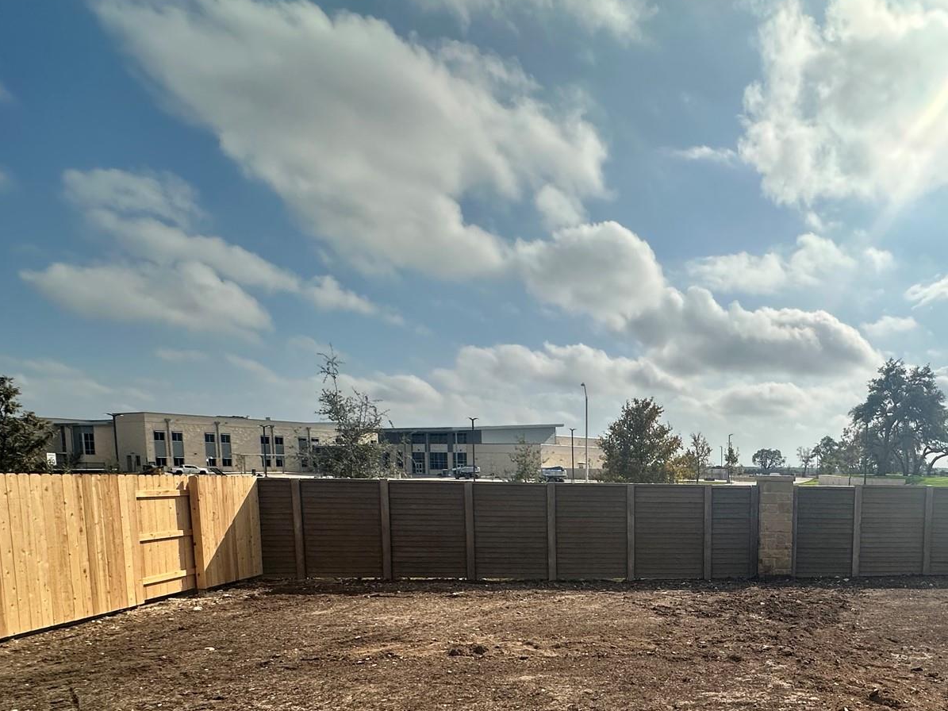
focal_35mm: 24
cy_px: 535
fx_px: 657
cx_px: 720
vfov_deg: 54.1
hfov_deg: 66.7
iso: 50
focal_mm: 2.22
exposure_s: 1/5291
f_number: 2.2
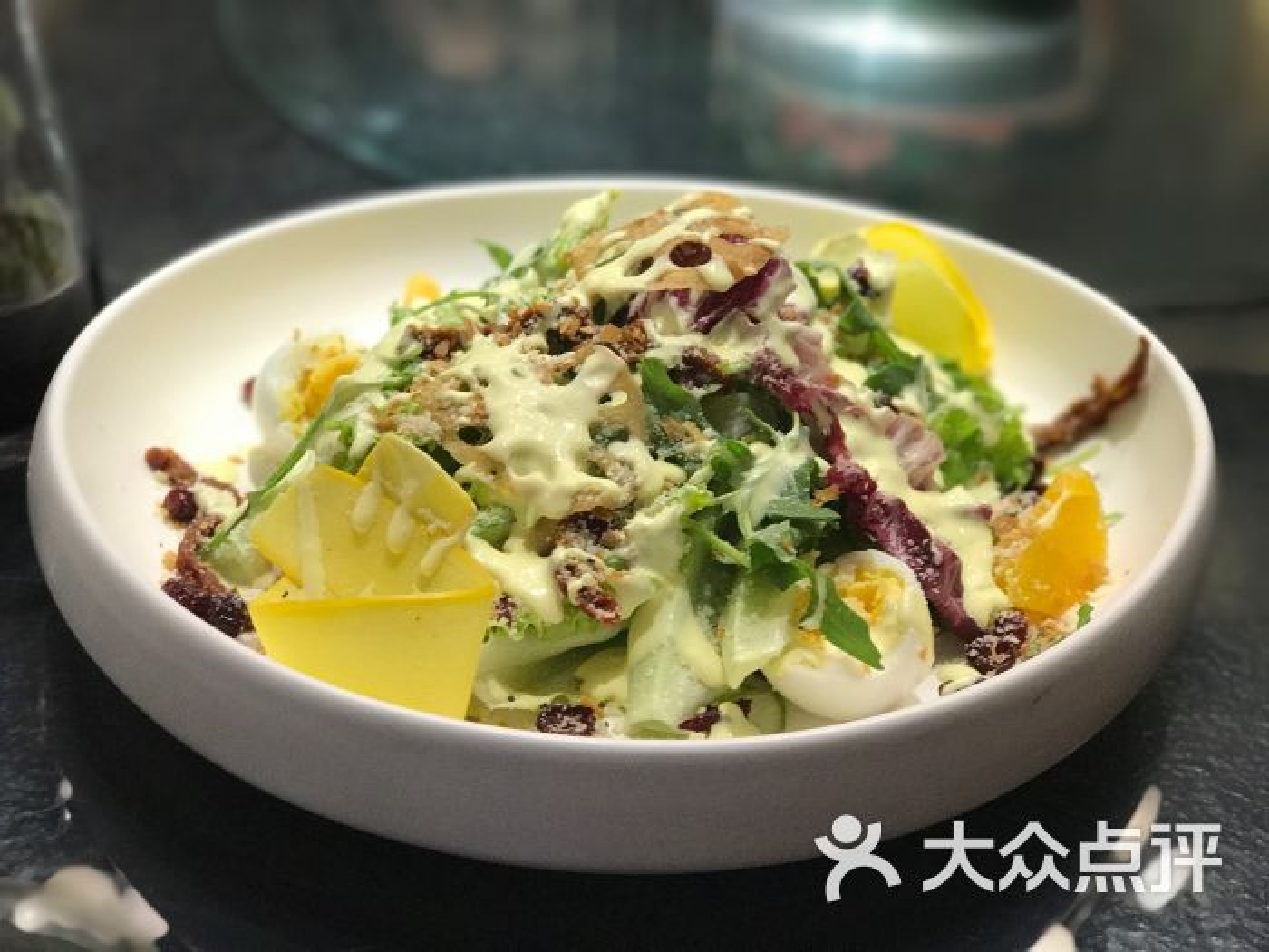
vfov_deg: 25.7
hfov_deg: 33.8
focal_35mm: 57
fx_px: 2090
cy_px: 476
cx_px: 634
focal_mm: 6.6
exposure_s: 1/50
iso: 200
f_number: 2.8
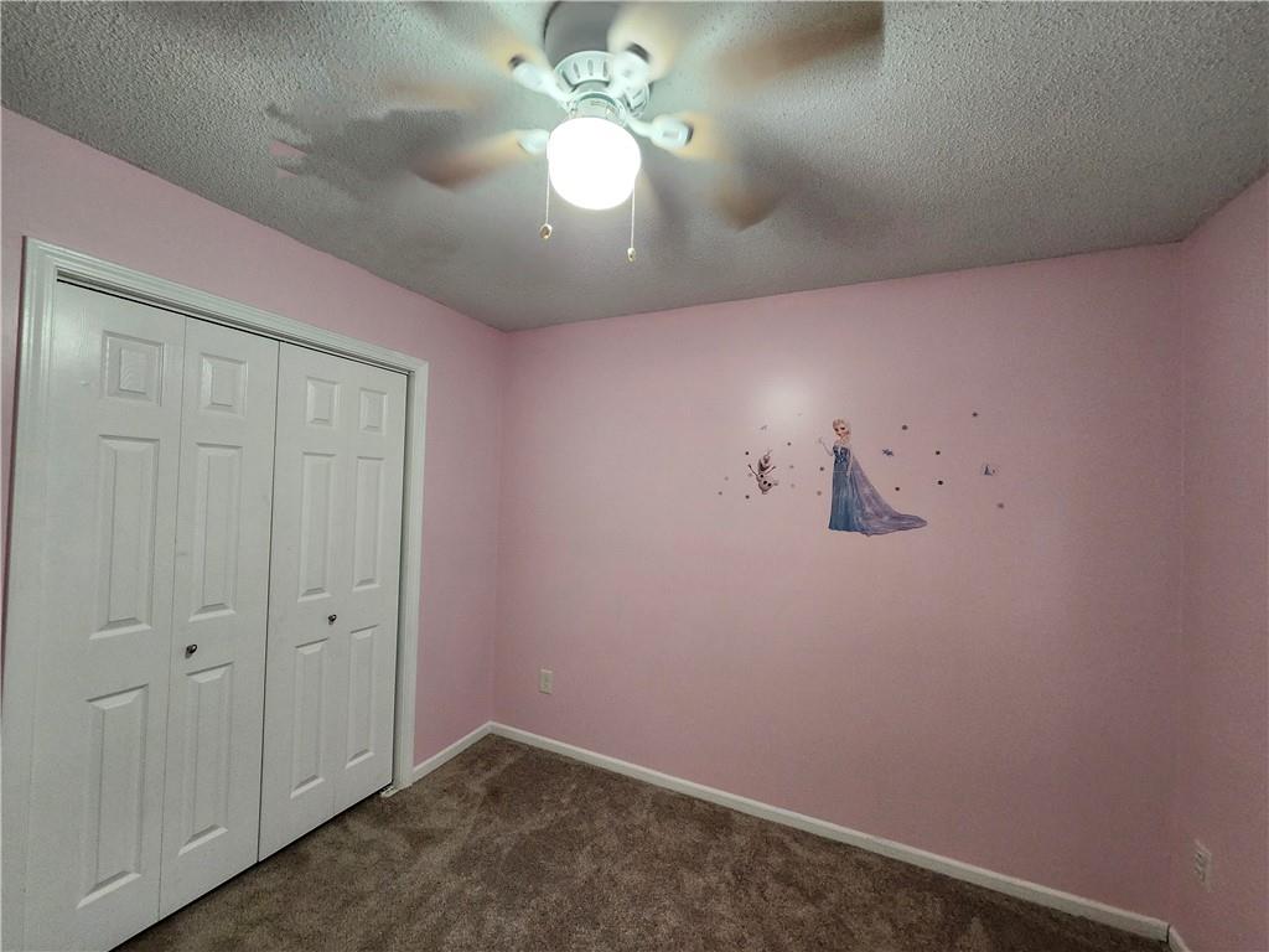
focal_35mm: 13
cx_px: 634
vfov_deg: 89.9
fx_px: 477
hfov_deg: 106.2
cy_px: 476
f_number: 2.2
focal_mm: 1.74
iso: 250
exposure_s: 1/60
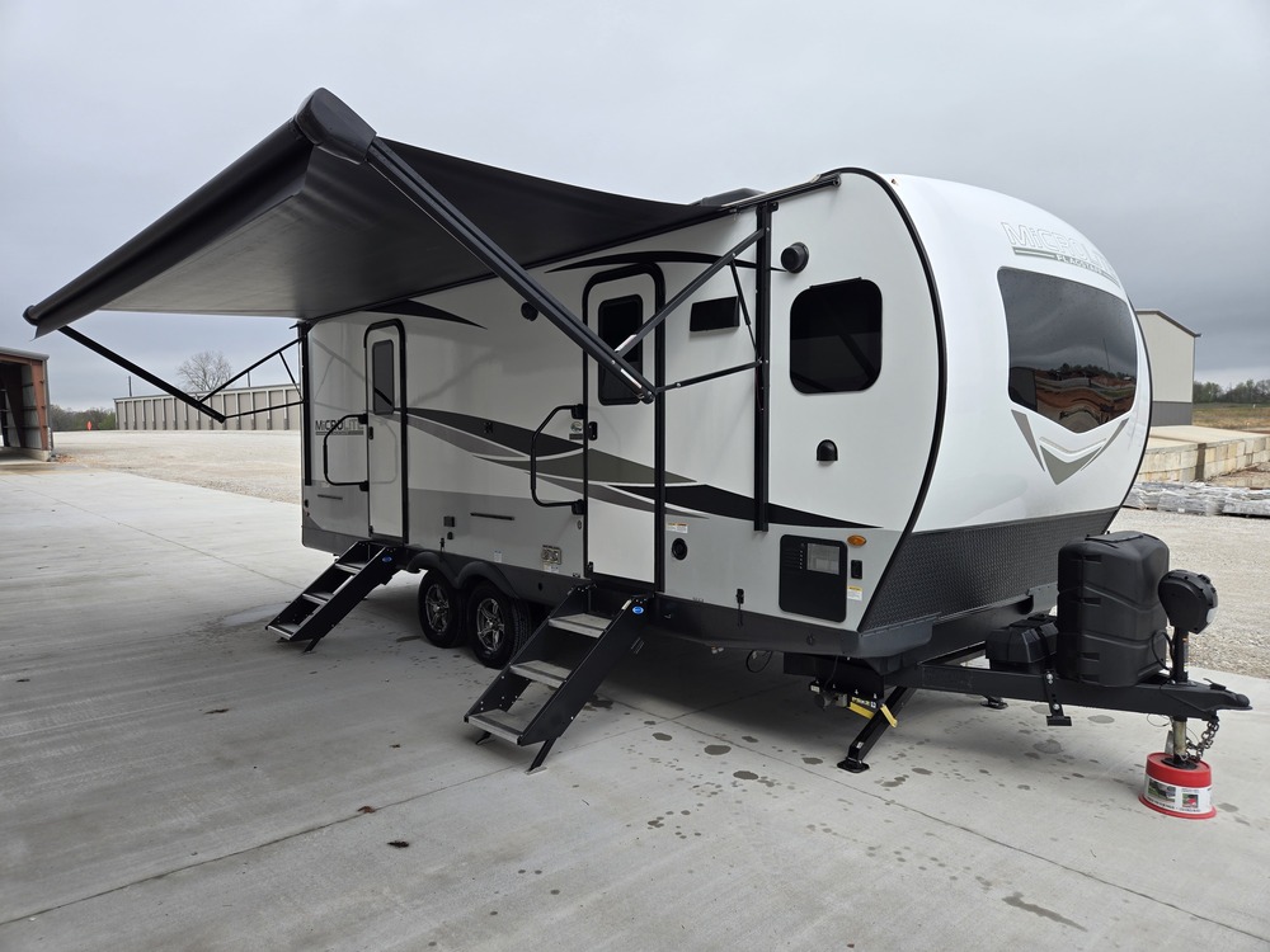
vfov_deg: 58.9
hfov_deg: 73.9
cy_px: 476
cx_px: 635
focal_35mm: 23
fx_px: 844
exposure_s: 1/1170
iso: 25
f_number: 1.8
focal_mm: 5.4
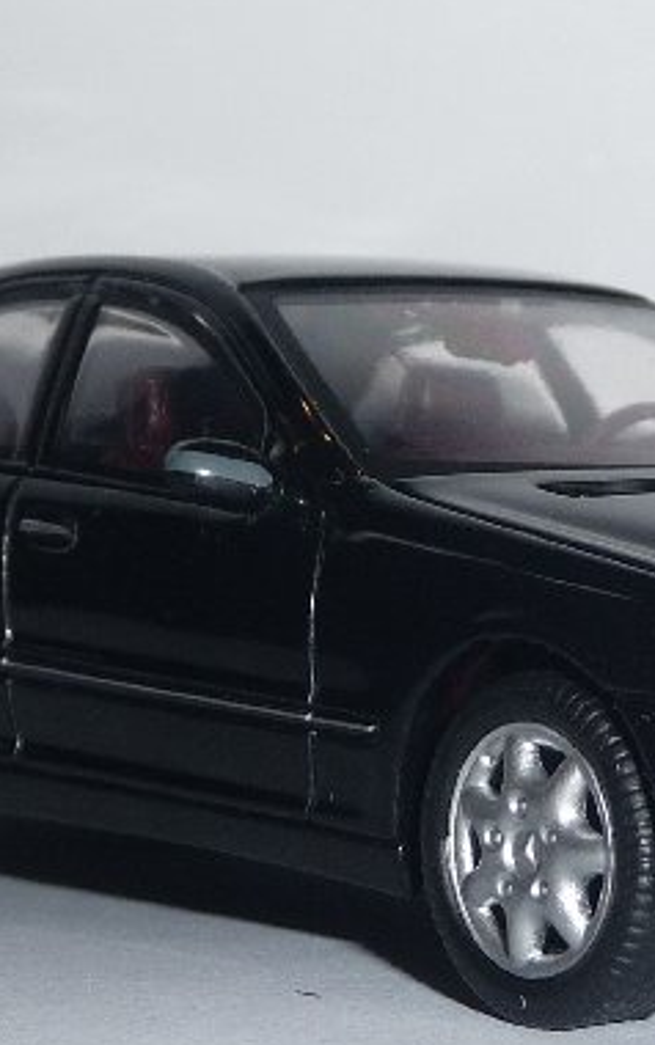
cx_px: 479
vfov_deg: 15.3
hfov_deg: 9.6
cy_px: 632
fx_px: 3878
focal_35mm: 136
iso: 100
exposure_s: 1/30
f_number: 4.1
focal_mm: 7.6
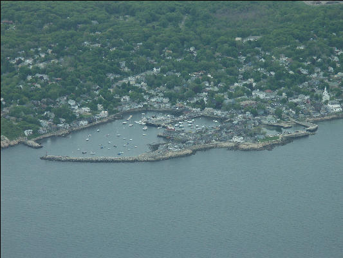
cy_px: 129
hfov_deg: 9.9
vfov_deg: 7.5
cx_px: 172
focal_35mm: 199
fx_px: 1972
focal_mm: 50.48
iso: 100
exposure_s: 1/400
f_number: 5.6
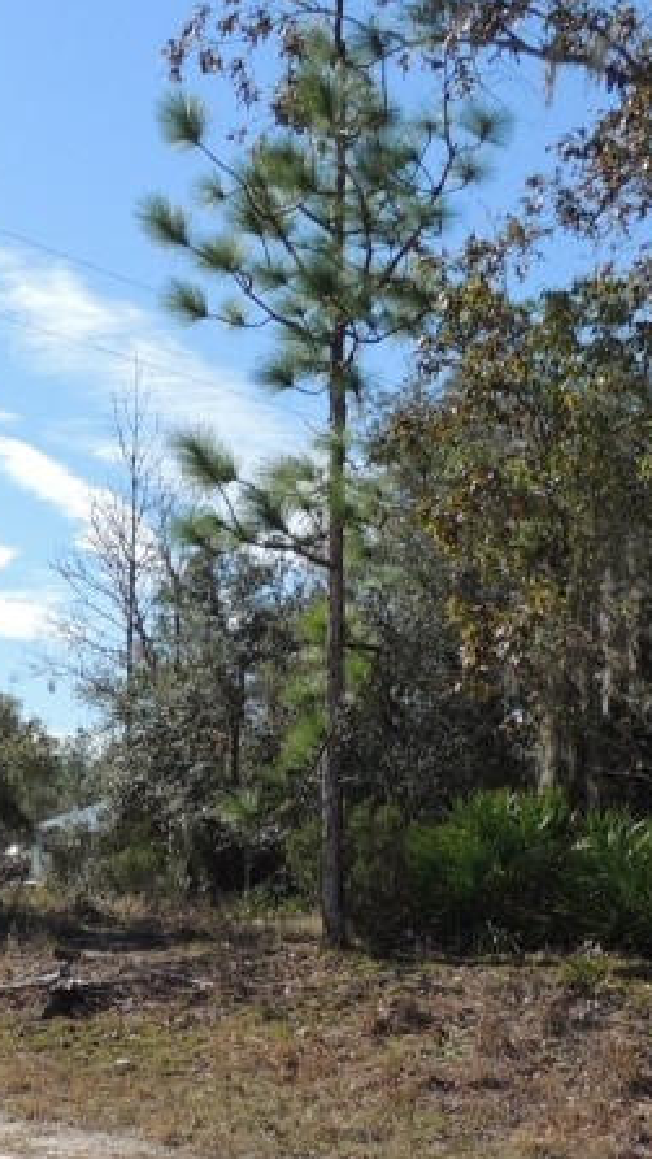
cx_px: 130
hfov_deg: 19.8
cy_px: 746
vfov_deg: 34.6
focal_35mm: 60
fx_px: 1843
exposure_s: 1/1600
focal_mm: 4.3
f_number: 3
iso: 100
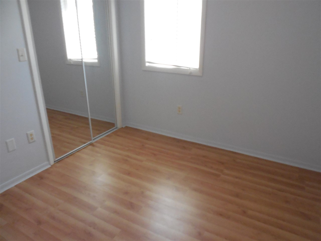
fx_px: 241
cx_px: 160
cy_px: 120
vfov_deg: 53.1
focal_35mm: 26
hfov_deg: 67.3
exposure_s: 1/160
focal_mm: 4.6
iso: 800
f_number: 3.5
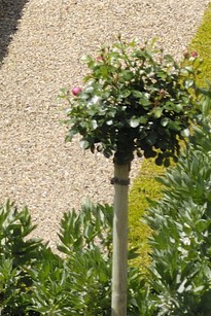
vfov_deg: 0.9
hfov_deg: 0.6
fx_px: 20583
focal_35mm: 2344
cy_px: -401
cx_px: -285
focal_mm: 300
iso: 100
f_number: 6.3
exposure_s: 1/250
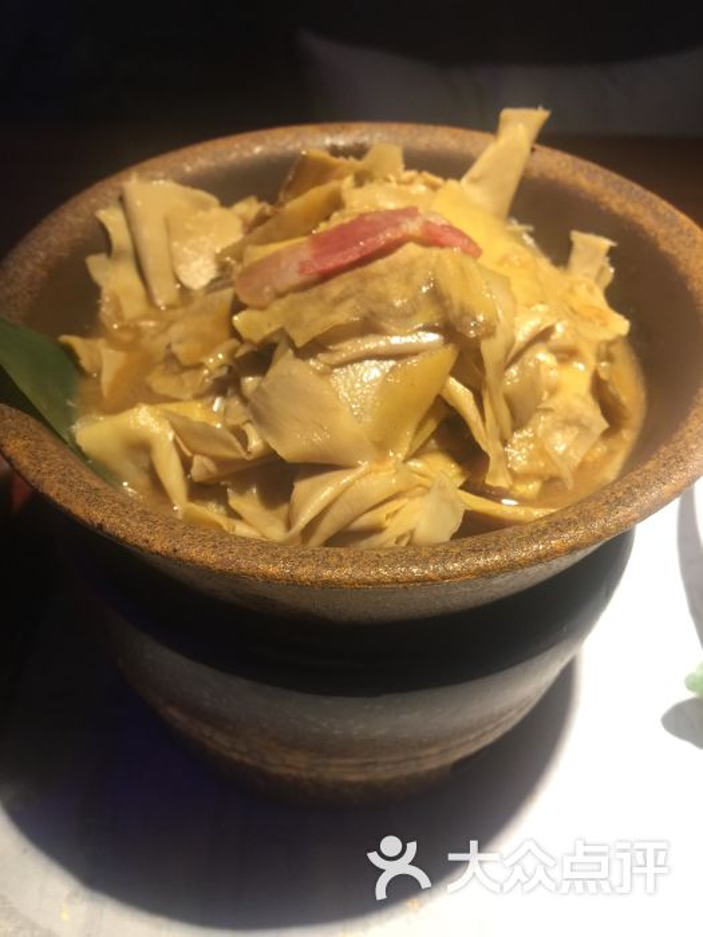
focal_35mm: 29
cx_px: 352
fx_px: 785
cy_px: 468
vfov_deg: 61.7
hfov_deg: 48.2
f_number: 2.2
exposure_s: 1/33
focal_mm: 4.15
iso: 64
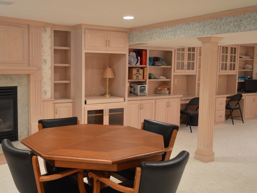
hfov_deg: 49.5
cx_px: 93
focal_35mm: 37
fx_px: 275
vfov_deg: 38.7
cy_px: 98
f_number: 3.8
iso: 640
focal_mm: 20
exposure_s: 1/15
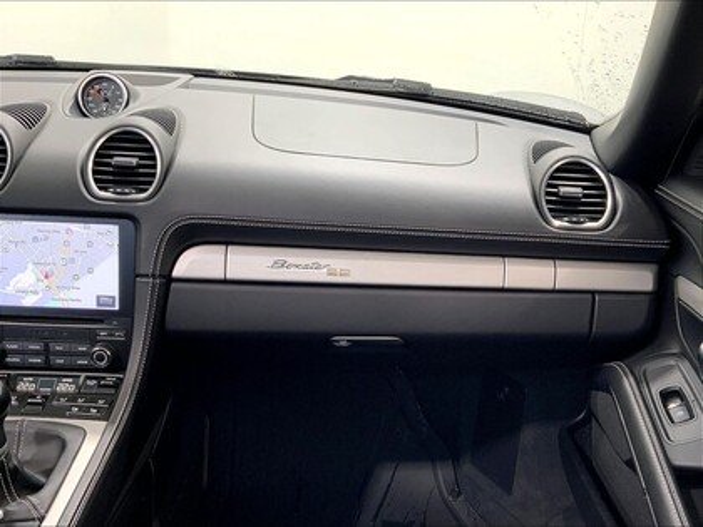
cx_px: 352
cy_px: 264
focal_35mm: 29
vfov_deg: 48.2
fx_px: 589
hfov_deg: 61.7
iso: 40
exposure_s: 1/63
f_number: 1.8
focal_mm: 3
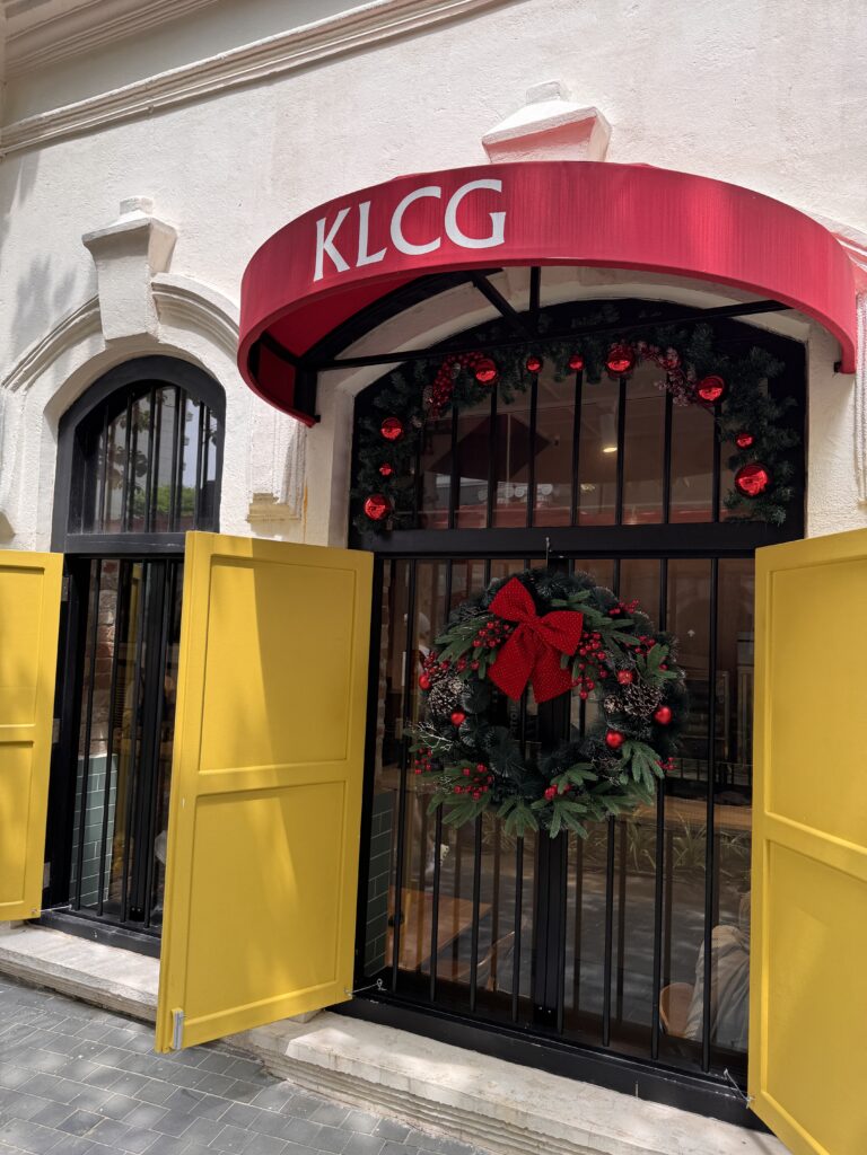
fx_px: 801
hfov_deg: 56.8
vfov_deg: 71.6
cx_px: 434
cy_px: 578
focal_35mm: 24
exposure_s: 1/495
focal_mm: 6.76
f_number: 1.78
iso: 80
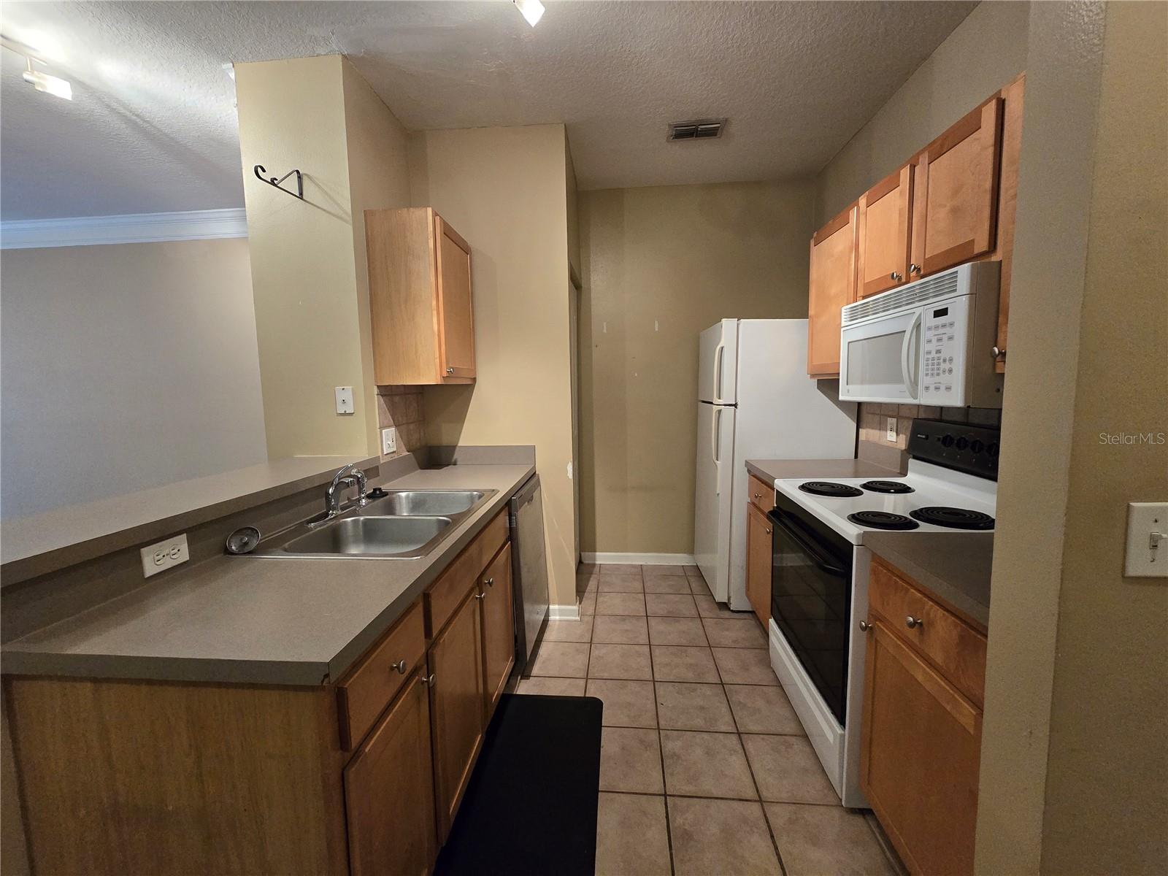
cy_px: 438
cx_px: 584
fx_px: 439
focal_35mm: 13
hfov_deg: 106.2
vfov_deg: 89.9
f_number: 2.2
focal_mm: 2.2
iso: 640
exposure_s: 1/60
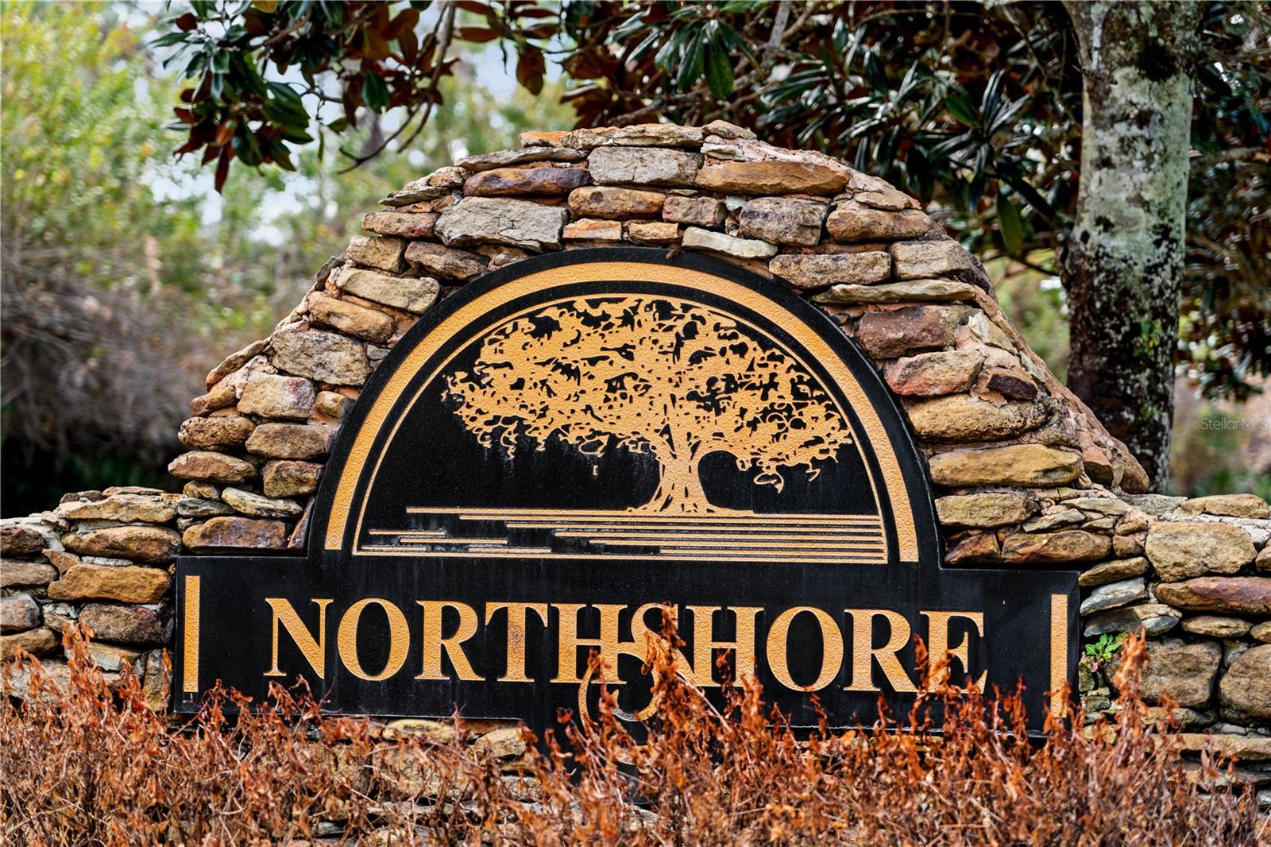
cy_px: 424
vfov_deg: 13.0
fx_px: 3706
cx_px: 636
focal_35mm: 105
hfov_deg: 19.5
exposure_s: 1/125
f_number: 4
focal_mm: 105
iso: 100
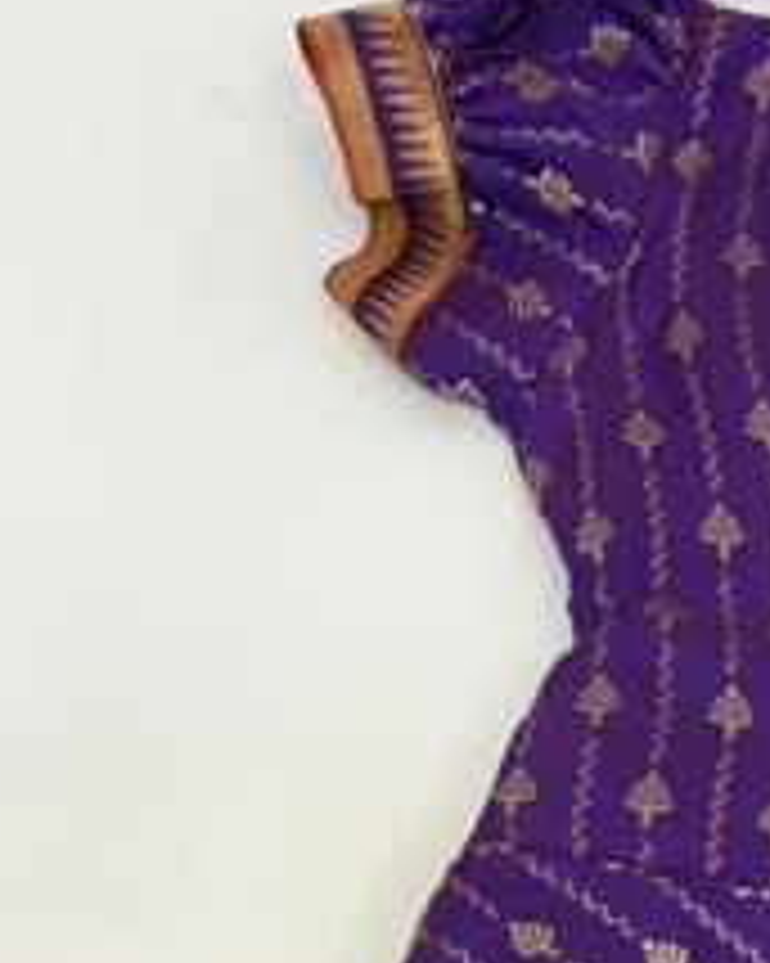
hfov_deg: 15.1
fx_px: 2708
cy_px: 1670
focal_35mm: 95
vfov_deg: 17.0
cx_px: 1130
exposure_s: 1/100
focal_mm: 6
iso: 50
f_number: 1.6
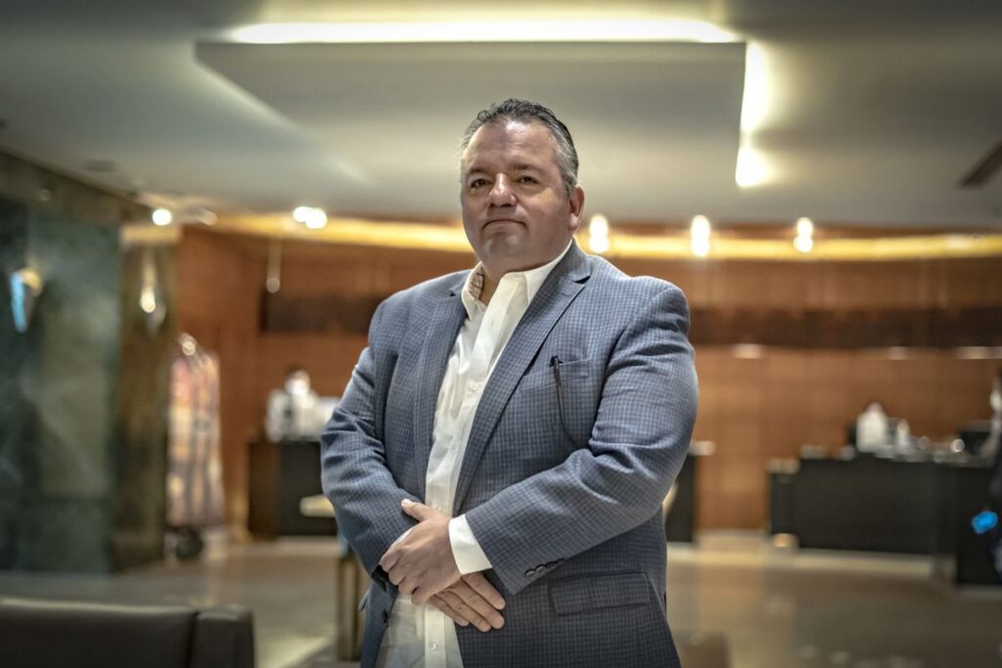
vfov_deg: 27.0
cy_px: 334
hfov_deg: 39.6
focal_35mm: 50
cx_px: 501
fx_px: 1392
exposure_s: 1/320
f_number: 1.8
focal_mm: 50
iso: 1250
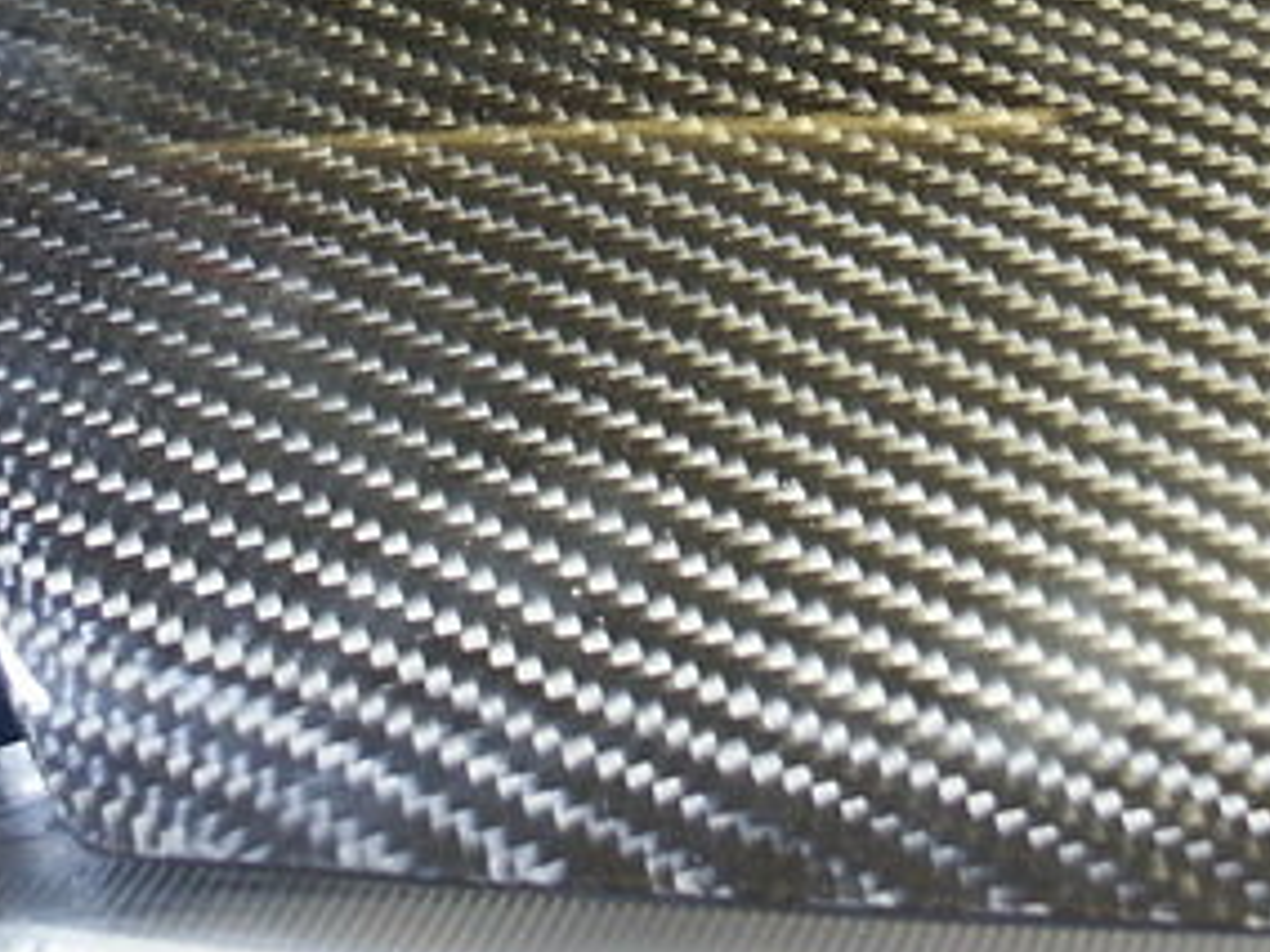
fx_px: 6714
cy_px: -188
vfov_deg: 8.0
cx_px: 394
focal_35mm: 183
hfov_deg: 10.8
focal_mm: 16.21
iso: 200
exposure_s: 1/2
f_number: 3.5
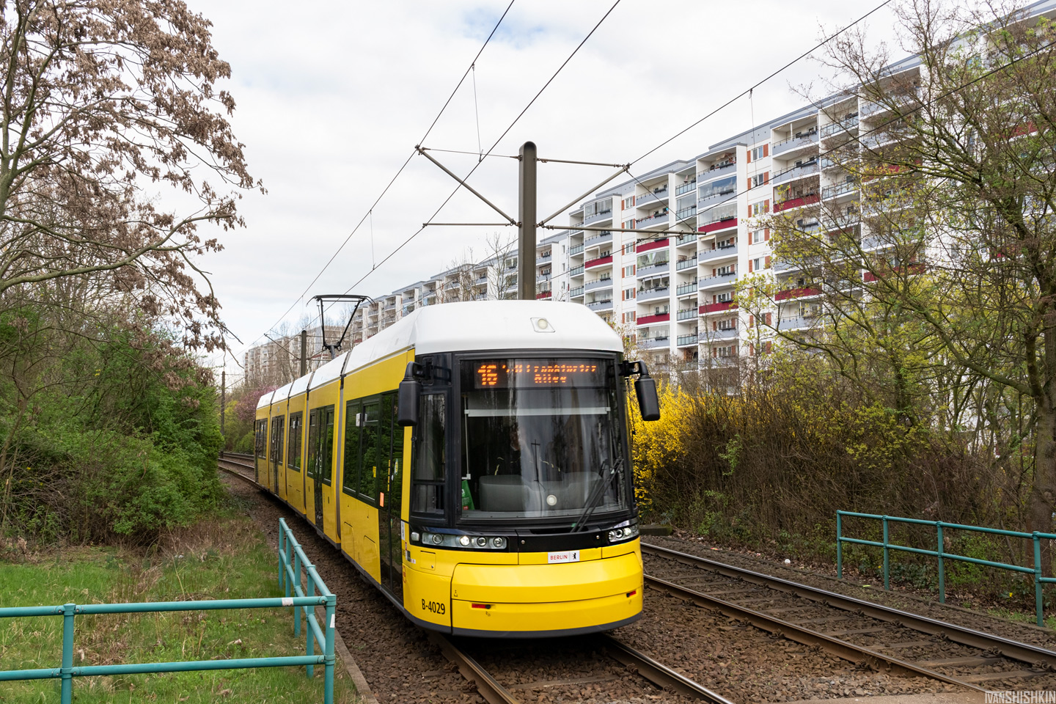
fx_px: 968
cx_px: 528
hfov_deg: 57.2
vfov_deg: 40.0
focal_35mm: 33
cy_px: 352
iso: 500
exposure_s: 1/400
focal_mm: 22
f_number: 8
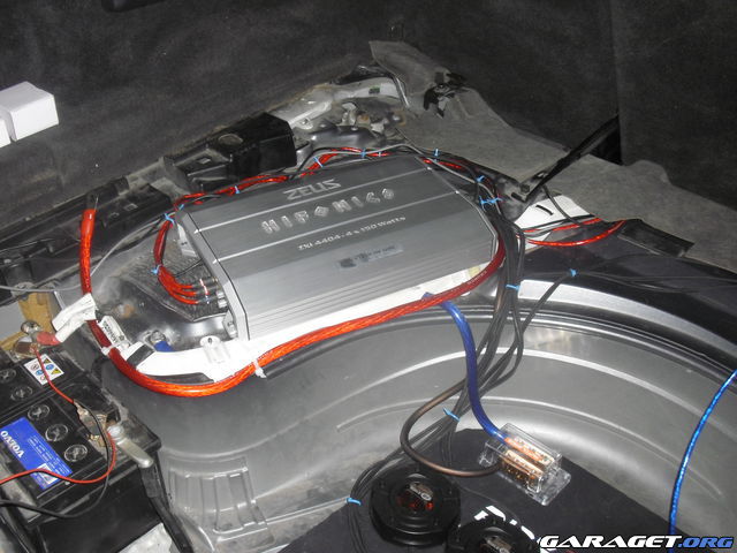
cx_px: 368
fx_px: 809
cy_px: 276
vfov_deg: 37.7
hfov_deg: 49.0
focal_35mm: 38
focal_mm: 6.2
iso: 200
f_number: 2.8
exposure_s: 1/60
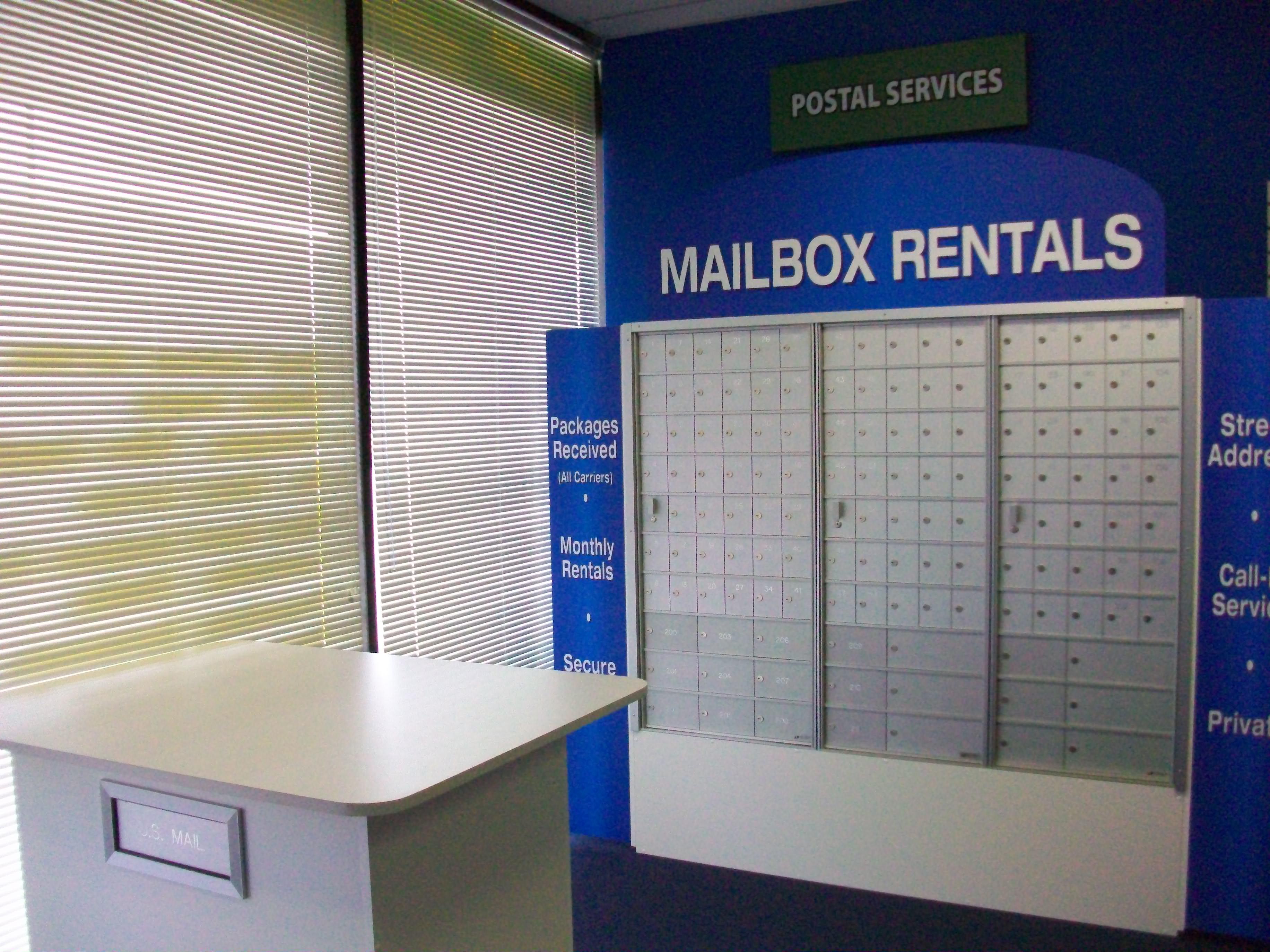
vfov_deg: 44.2
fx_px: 1174
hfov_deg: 56.8
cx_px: 635
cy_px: 476
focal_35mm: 32
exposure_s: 1/80
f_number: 2.8
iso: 400
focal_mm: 5.7
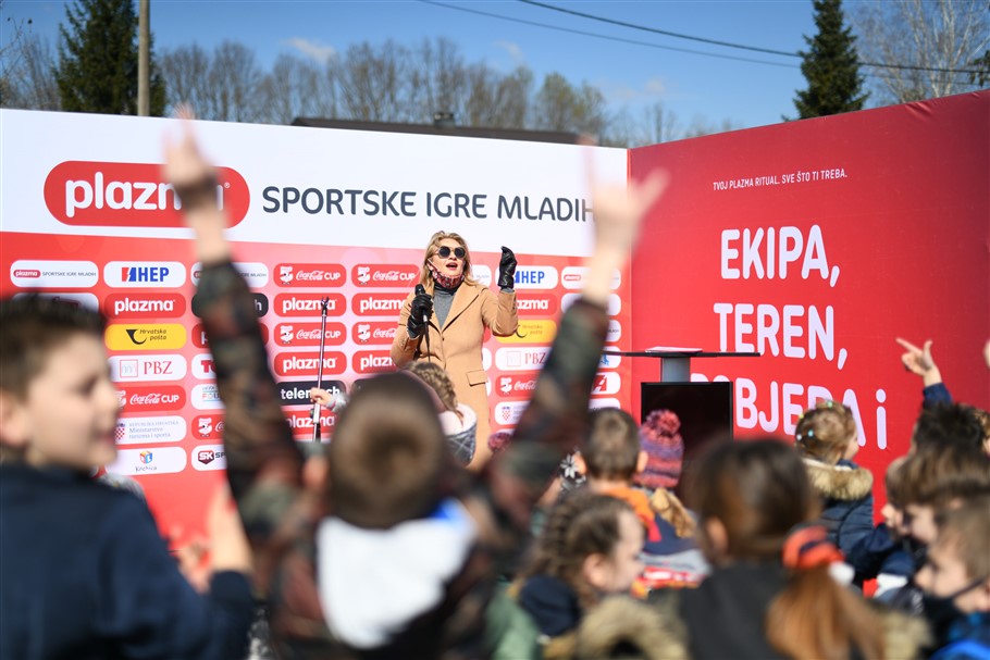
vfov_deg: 27.0
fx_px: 1375
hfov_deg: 39.6
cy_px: 330
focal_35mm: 50
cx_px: 495
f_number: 1.4
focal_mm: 50
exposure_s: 1/8000
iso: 100
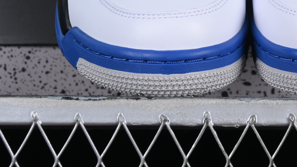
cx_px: 240
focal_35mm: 186
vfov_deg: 6.5
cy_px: -41
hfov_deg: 11.5
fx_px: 1465
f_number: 8
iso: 160
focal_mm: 50
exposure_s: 1/80
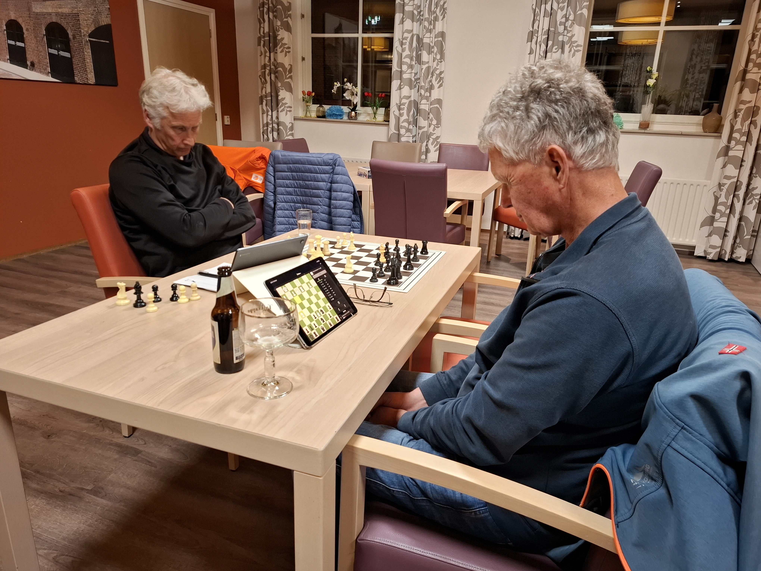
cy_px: 286
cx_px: 380
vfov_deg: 58.9
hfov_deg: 73.9
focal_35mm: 23
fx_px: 506
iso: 320
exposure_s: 1/50
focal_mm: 5.54
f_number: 1.8
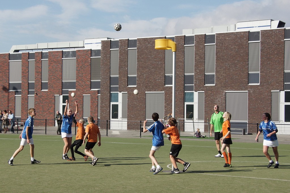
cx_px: 145
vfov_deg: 25.7
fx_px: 423
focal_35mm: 52
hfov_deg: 37.9
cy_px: 96
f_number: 6.3
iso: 100
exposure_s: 1/500
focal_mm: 35
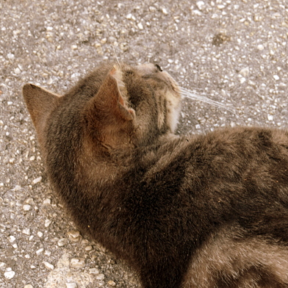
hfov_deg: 11.5
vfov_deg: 11.6
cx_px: 253
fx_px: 1421
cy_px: 155
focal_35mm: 151
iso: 400
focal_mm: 58
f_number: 9
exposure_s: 1/100
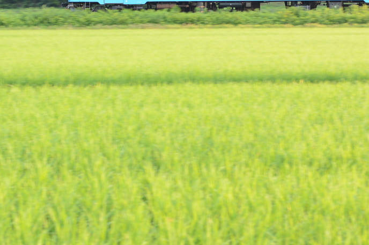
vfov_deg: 10.7
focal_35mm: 128
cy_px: 86
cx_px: 210
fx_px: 1311
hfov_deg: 16.0
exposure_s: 1/80
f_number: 2.5
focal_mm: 32
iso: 160
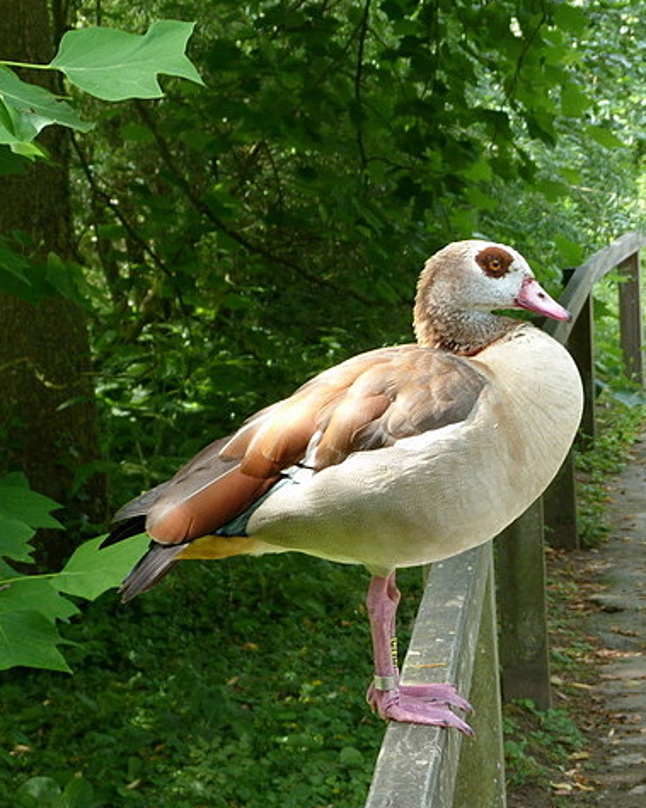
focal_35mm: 108
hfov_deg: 14.3
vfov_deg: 17.8
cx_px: 317
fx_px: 2582
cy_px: 406
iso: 100
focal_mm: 14.8
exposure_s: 1/60
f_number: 3.4
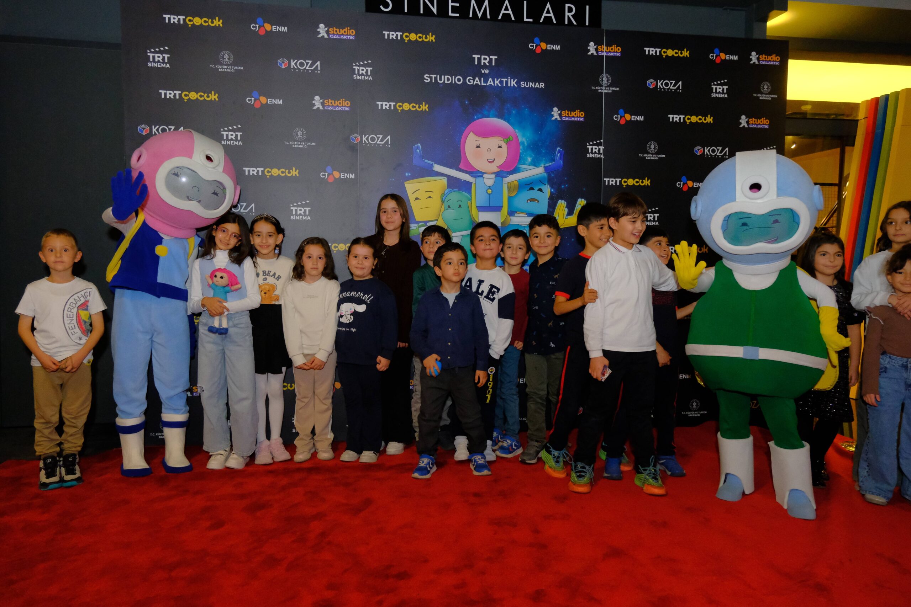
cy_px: 304
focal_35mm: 26
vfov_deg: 49.6
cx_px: 456
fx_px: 658
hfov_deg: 69.4
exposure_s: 1/100
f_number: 4
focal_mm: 17.1
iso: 4000
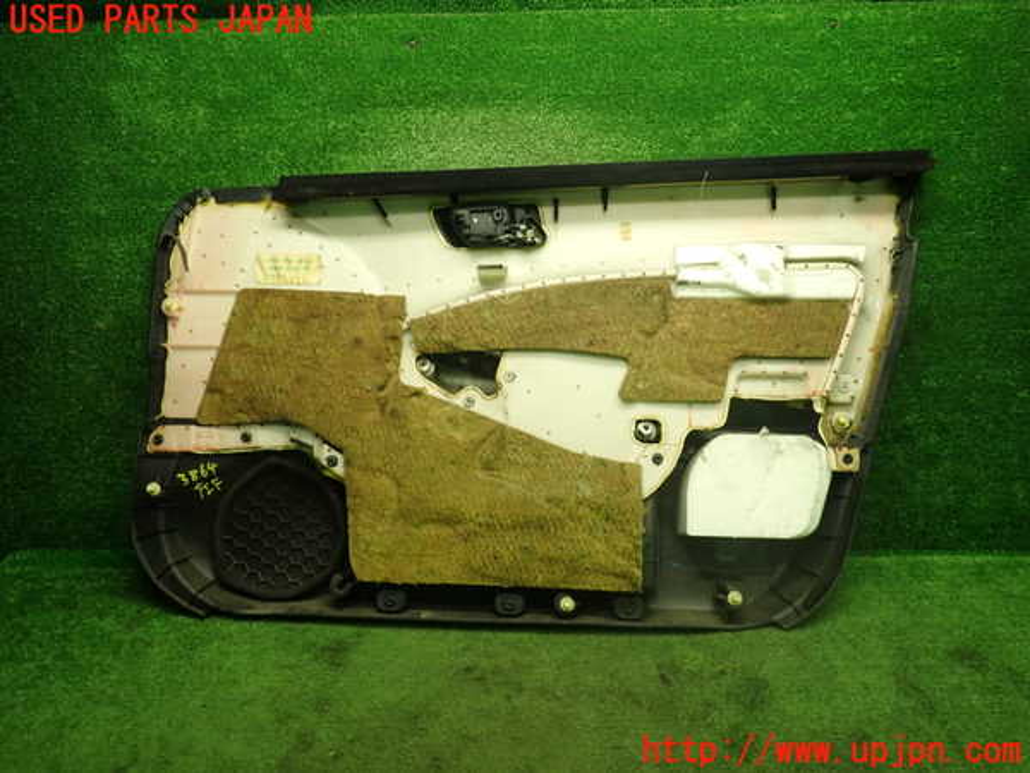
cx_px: 515
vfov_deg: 54.9
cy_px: 386
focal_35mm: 25
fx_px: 744
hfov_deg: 69.4
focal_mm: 4.5
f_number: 2
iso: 200
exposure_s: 1/60
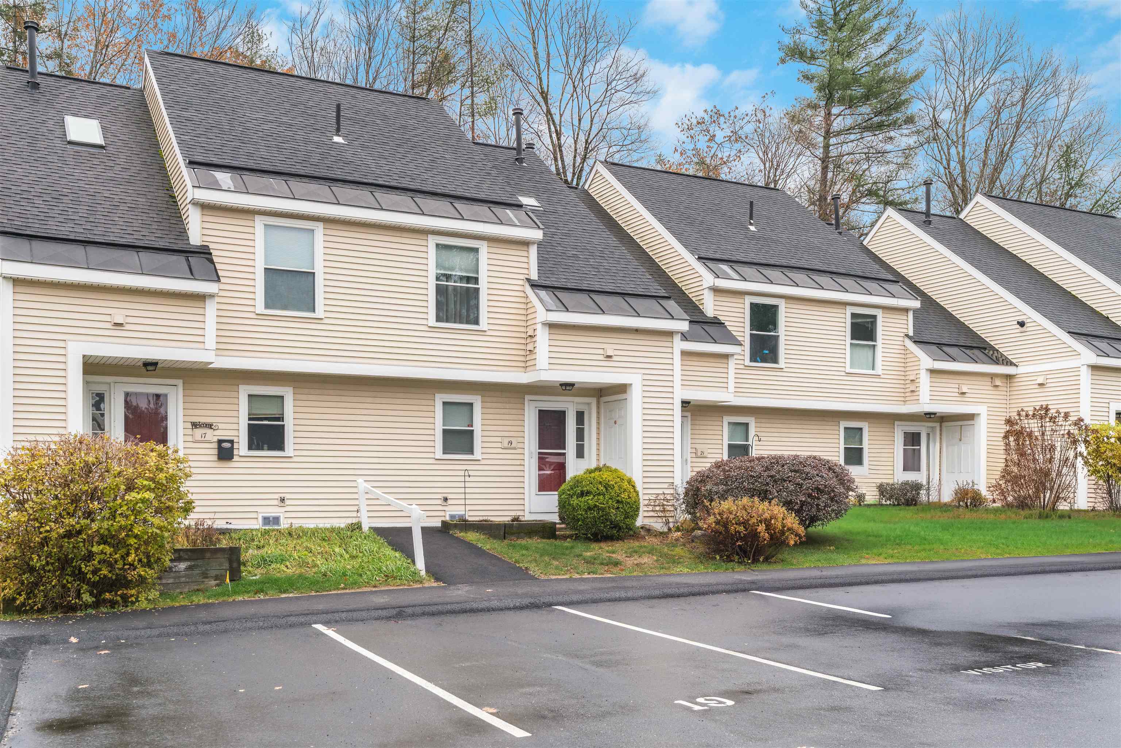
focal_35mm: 35
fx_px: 1090
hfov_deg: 54.4
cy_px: 374
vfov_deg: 37.9
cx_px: 560
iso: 1250
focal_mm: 35
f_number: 8
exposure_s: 1/320
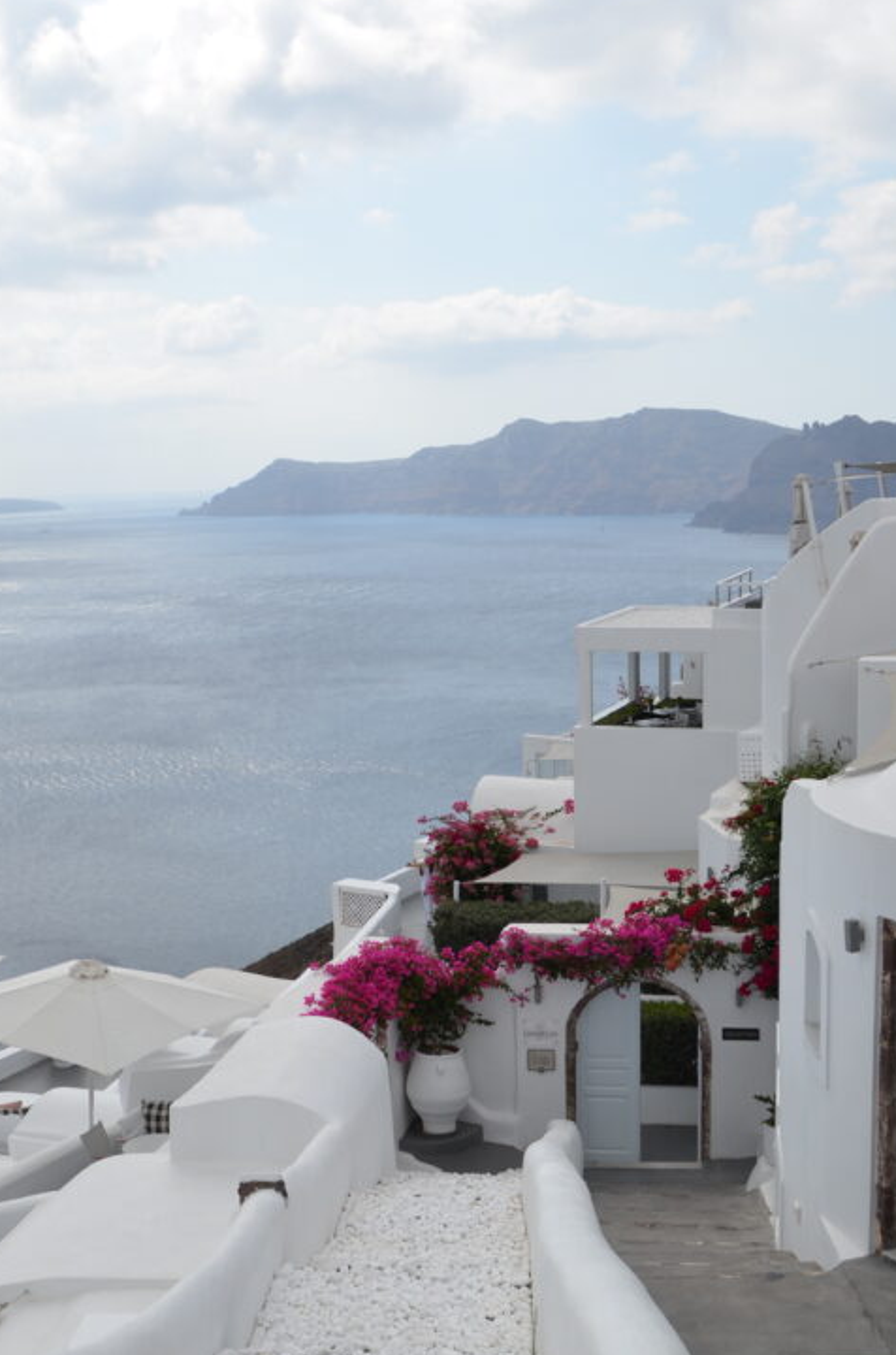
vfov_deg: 41.9
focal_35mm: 47
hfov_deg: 28.3
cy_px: 759
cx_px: 294
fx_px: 1763
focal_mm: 22
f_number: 9
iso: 100
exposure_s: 1/320
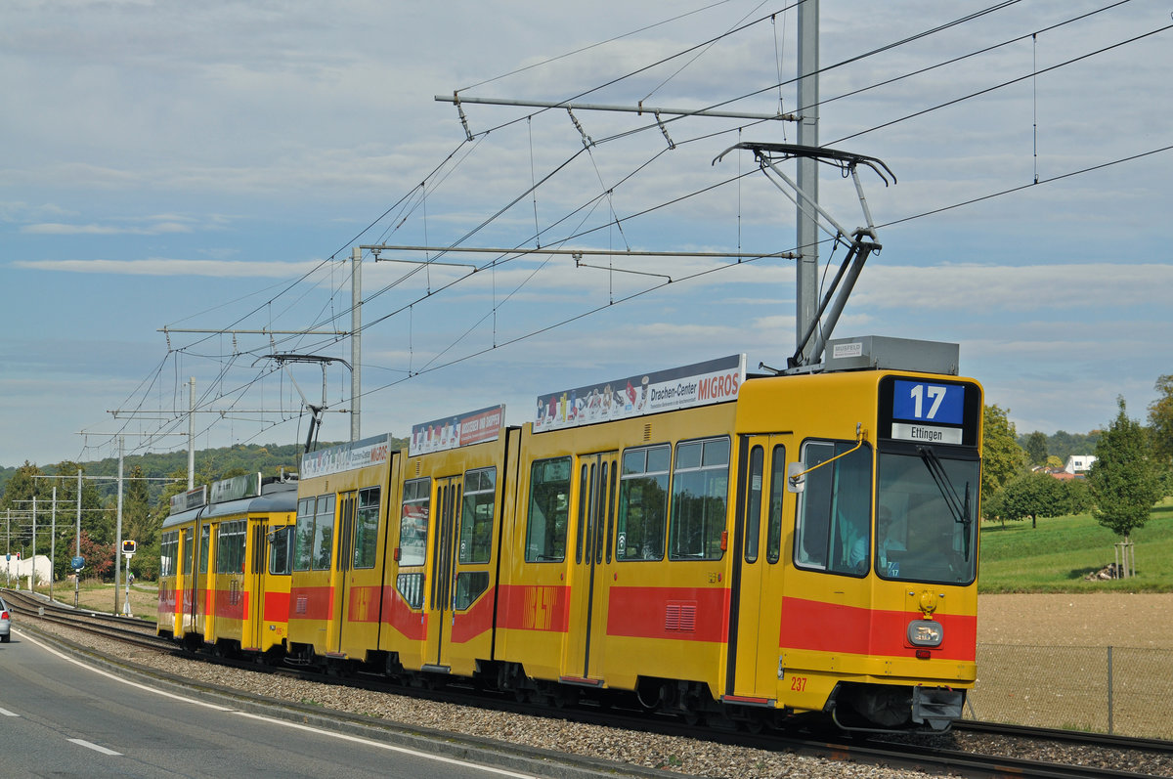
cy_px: 390
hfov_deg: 23.4
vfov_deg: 15.7
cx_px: 586
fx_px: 2831
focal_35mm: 87
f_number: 7.1
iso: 250
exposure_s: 1/1000
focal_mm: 58
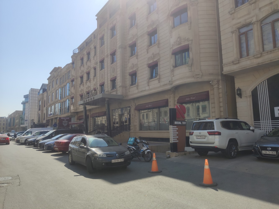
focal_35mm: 26
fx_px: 210
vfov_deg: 53.1
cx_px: 140
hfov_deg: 67.3
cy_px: 104
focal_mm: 4.75
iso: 112
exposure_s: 1/3333
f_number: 1.75
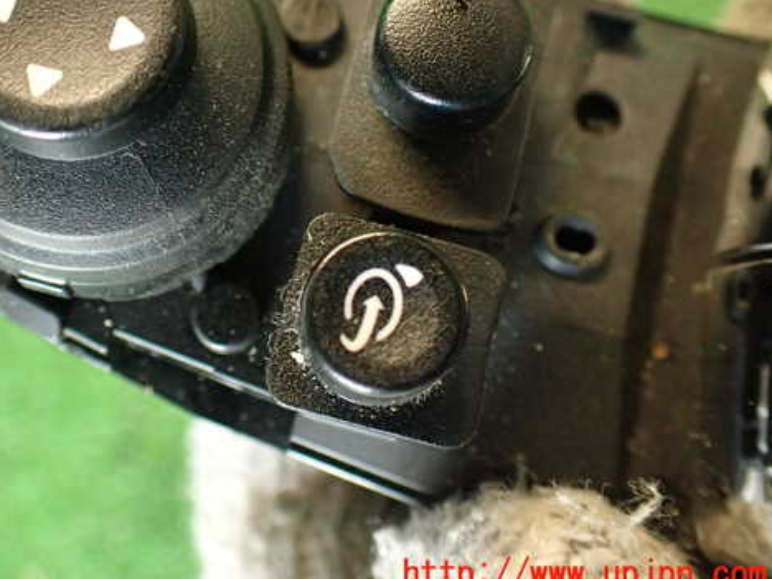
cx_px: 280
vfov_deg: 35.0
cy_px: 224
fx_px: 914
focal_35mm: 41
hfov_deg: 45.3
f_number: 2.4
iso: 500
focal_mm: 5.79
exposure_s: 1/30
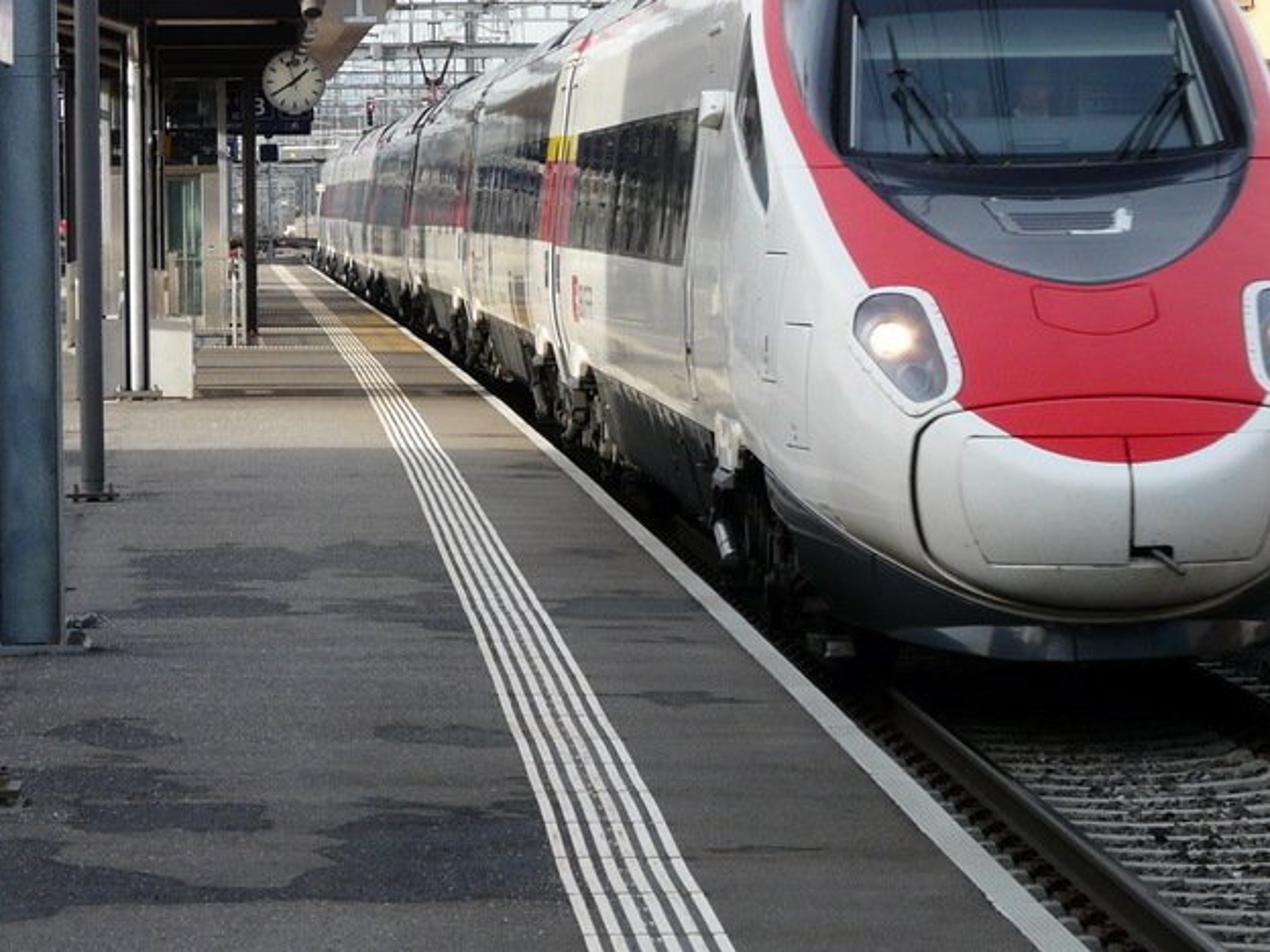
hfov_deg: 10.0
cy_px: 317
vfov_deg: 7.5
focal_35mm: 197
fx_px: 7228
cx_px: 971
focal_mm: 20.2
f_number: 5
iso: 100
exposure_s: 1/250
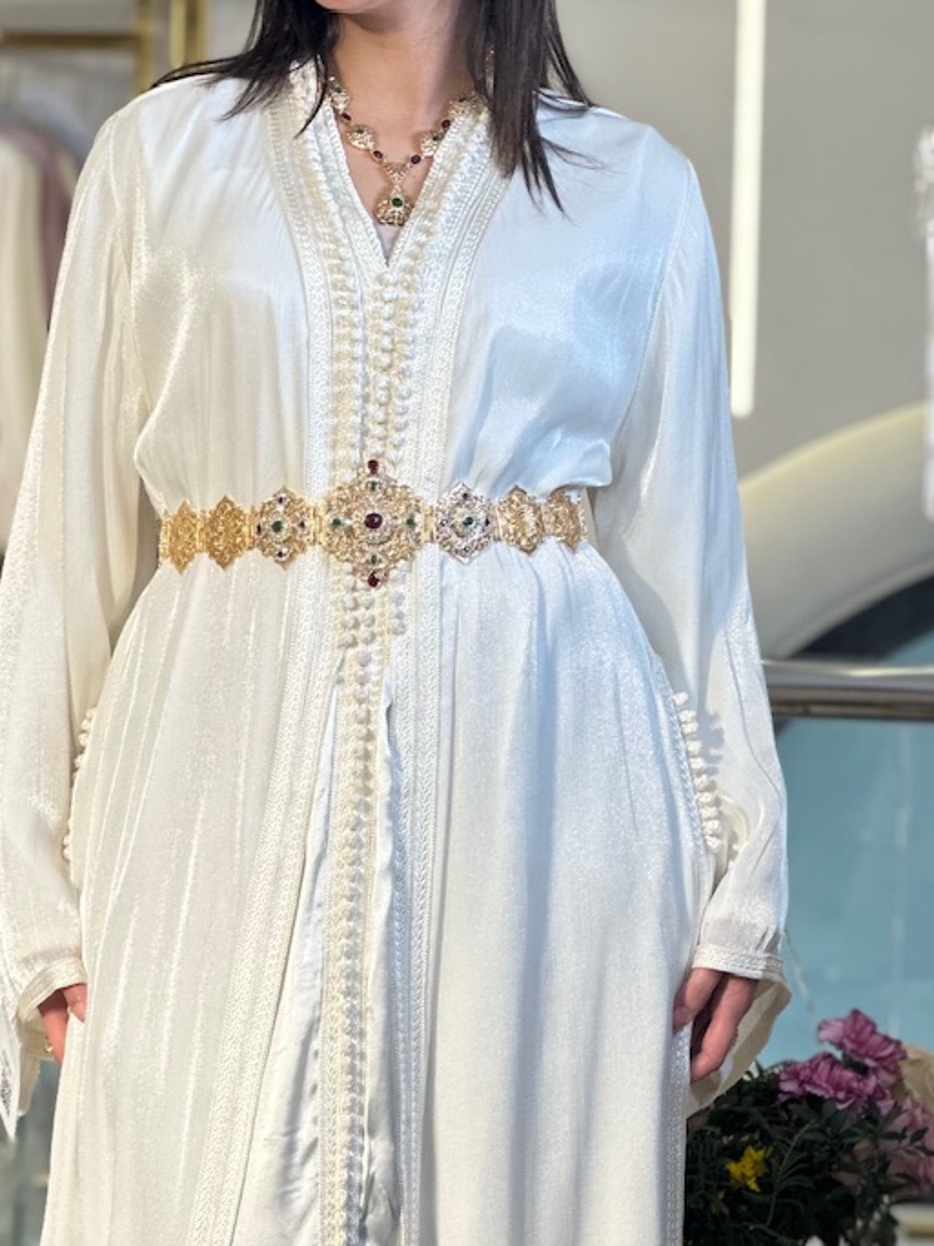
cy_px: 667
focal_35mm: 144
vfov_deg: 13.7
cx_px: 381
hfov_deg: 10.3
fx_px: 5180
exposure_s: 1/100
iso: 50
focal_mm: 9
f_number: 2.8
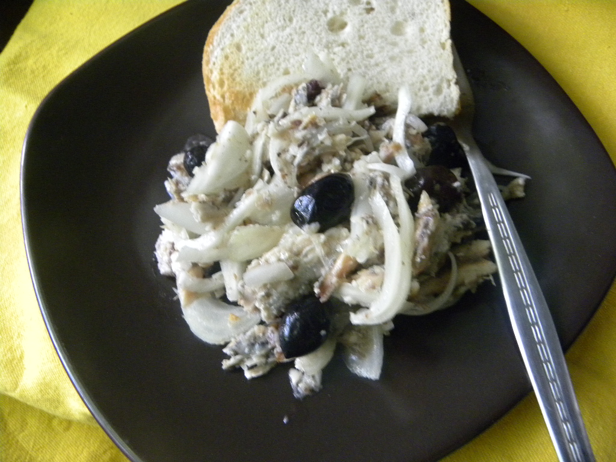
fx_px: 463
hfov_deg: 67.3
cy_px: 231
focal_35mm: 26
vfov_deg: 53.1
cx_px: 308
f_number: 2.8
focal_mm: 4.6
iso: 400
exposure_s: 1/13.4
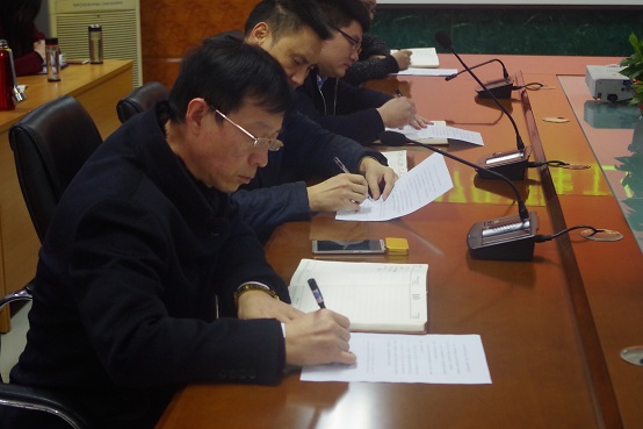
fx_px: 1143
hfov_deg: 31.4
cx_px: 322
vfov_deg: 21.2
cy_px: 214
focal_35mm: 64
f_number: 4.5
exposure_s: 1/30
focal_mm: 42.5
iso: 1600
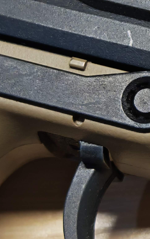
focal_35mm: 200
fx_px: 1308
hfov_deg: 6.4
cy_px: 46
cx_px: 259
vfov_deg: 10.4
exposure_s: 1/100
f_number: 2
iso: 160
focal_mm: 6.83
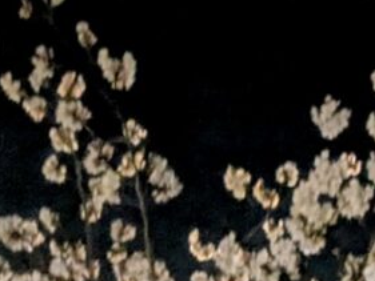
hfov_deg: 11.1
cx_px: 551
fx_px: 1853
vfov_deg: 7.3
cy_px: 956
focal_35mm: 171
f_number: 1.89
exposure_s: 1/15
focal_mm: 5.43
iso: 985
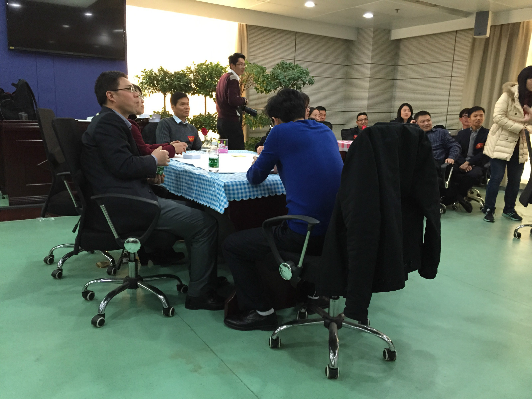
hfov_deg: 61.7
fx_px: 446
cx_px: 266
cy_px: 200
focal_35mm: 29
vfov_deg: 48.2
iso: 250
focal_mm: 4.15
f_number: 2.2
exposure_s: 1/30
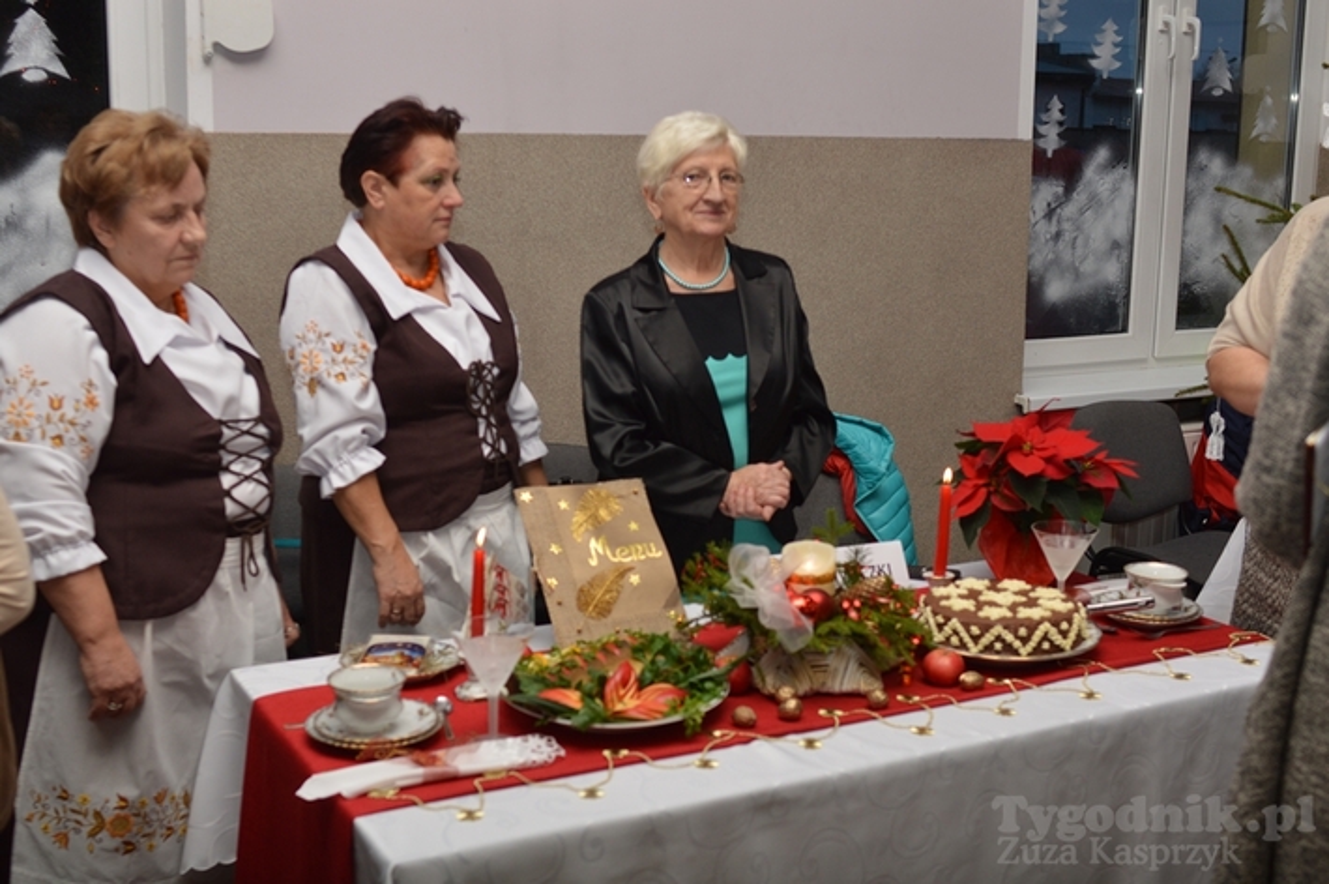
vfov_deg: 31.8
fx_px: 1549
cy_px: 442
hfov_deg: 46.4
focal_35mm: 42
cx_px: 664
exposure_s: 1/200
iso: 200
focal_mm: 28
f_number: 4
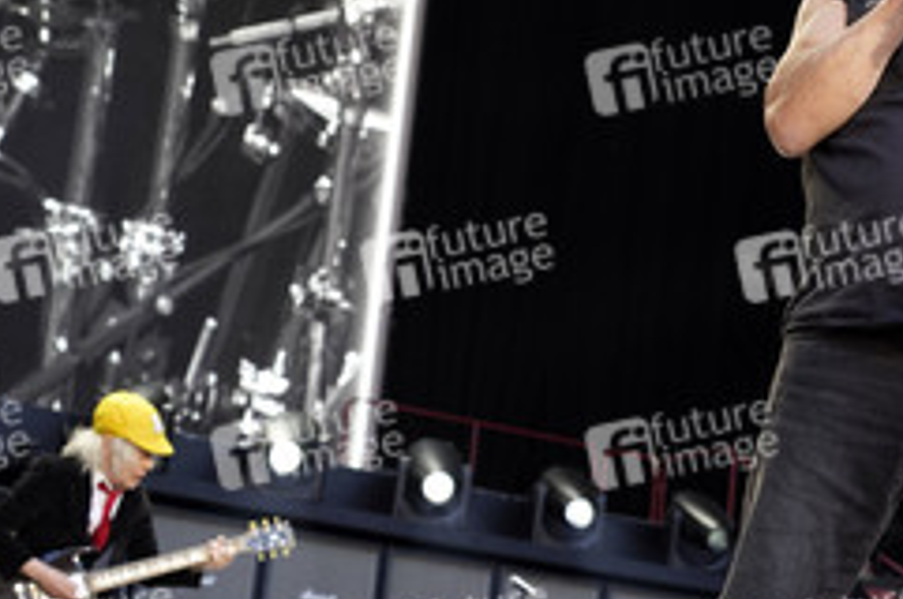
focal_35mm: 101
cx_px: 733
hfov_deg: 20.0
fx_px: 2530
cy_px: 165
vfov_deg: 13.5
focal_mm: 54
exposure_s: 1/400
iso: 1600
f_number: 5
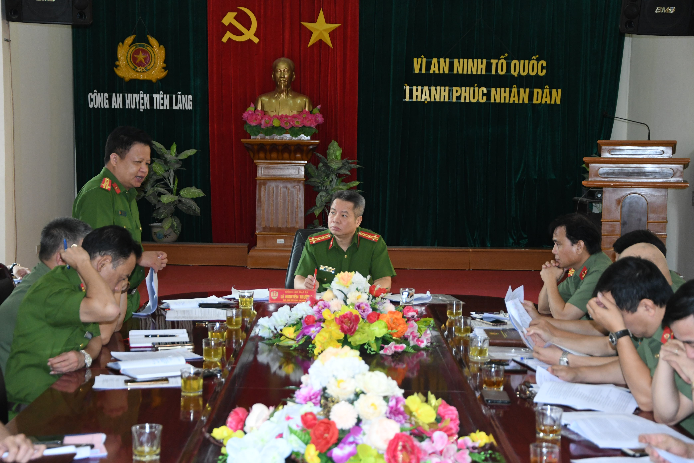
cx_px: 347
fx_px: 1388
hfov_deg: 28.1
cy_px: 232
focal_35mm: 72
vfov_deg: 18.9
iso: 2000
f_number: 4.8
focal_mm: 48
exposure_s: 1/200
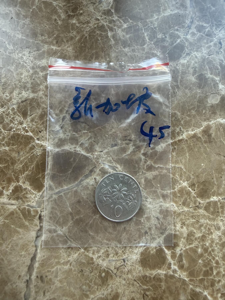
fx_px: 208
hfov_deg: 56.8
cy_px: 150
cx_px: 112
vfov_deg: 71.6
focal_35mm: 24
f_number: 2.2
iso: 160
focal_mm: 2.22
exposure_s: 1/99
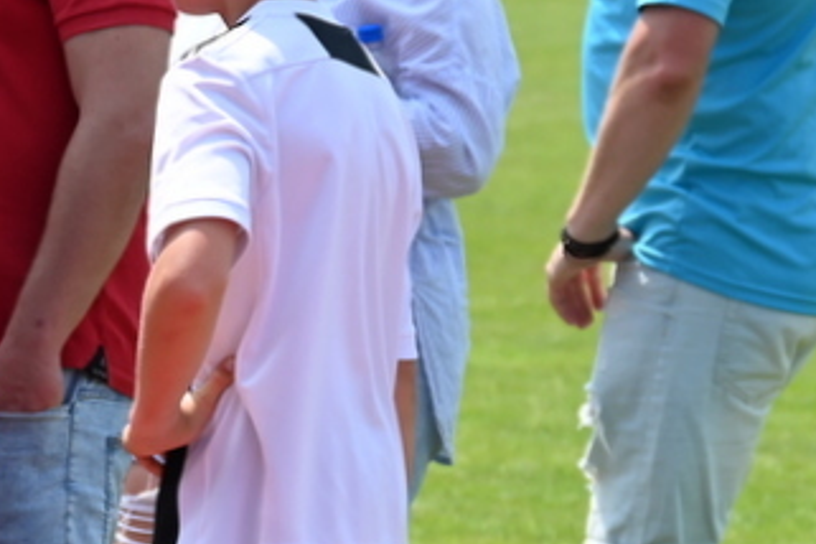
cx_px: -496
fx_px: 8726
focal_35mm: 385
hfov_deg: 5.3
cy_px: 398
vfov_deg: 3.6
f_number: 6.3
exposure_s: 1/250
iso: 100
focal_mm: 103
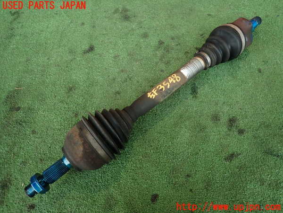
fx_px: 204
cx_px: 142
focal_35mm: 25
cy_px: 106
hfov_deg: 69.4
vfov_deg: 54.9
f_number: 2
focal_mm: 4.5
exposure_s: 1/60
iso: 160
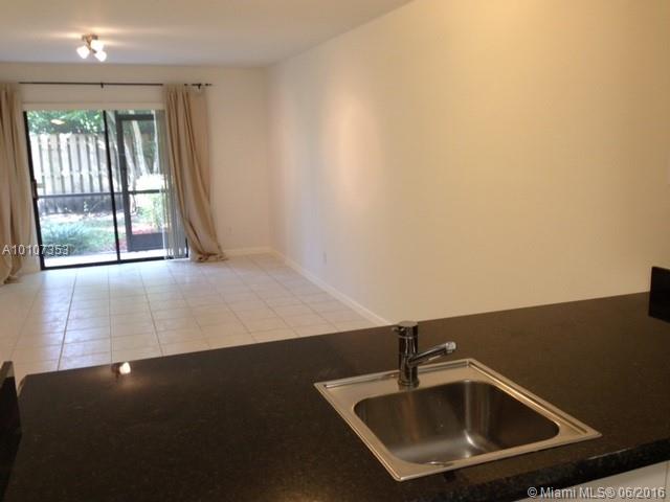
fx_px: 639
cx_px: 335
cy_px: 251
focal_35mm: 33
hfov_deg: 55.4
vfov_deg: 42.9
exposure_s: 1/20
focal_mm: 4.13
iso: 64
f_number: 2.4
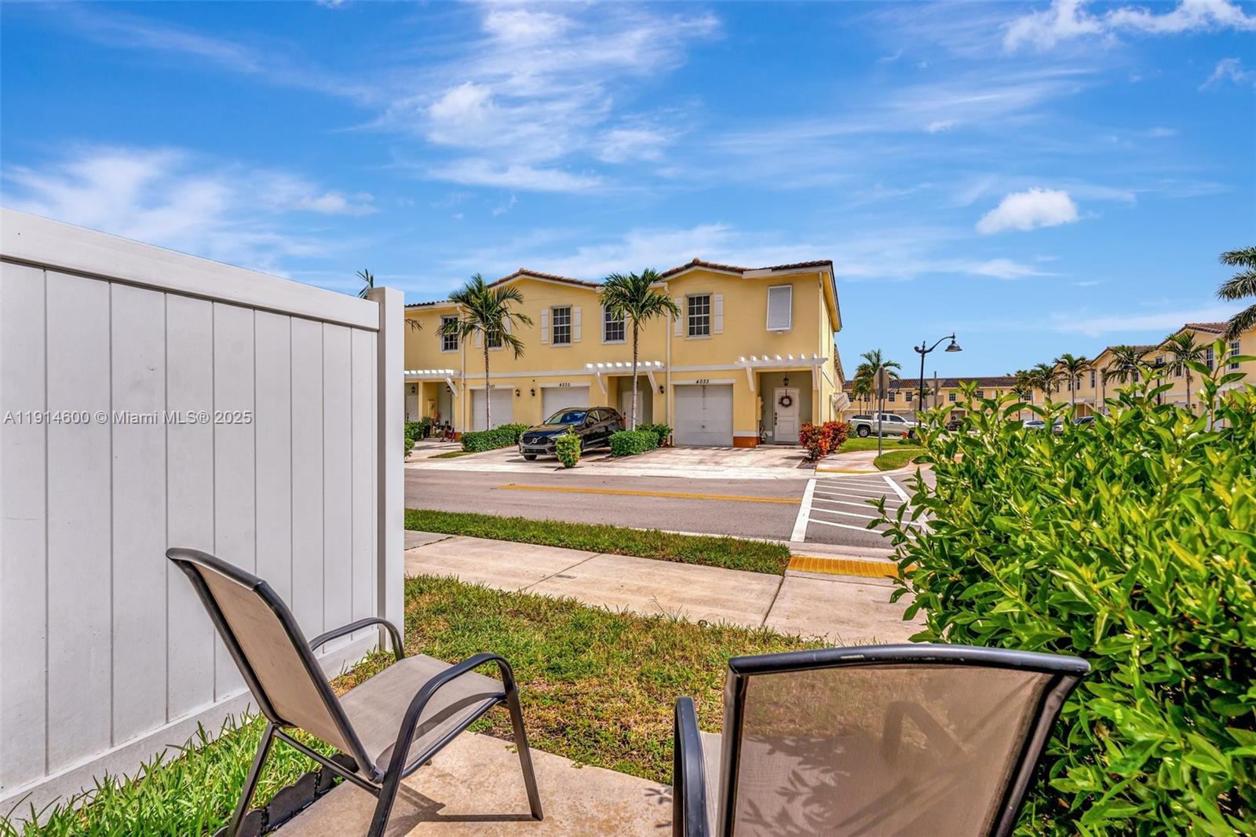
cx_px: 628
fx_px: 544
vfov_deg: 75.1
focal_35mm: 16
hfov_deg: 98.2
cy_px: 418
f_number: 8
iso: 400
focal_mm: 15.6
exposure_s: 1/2000
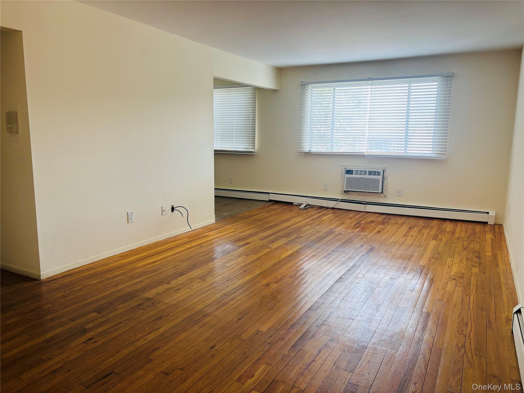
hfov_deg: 67.3
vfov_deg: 53.1
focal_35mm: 26
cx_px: 262
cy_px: 196
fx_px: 394
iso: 125
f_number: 1.6
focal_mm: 5.96
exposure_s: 1/121
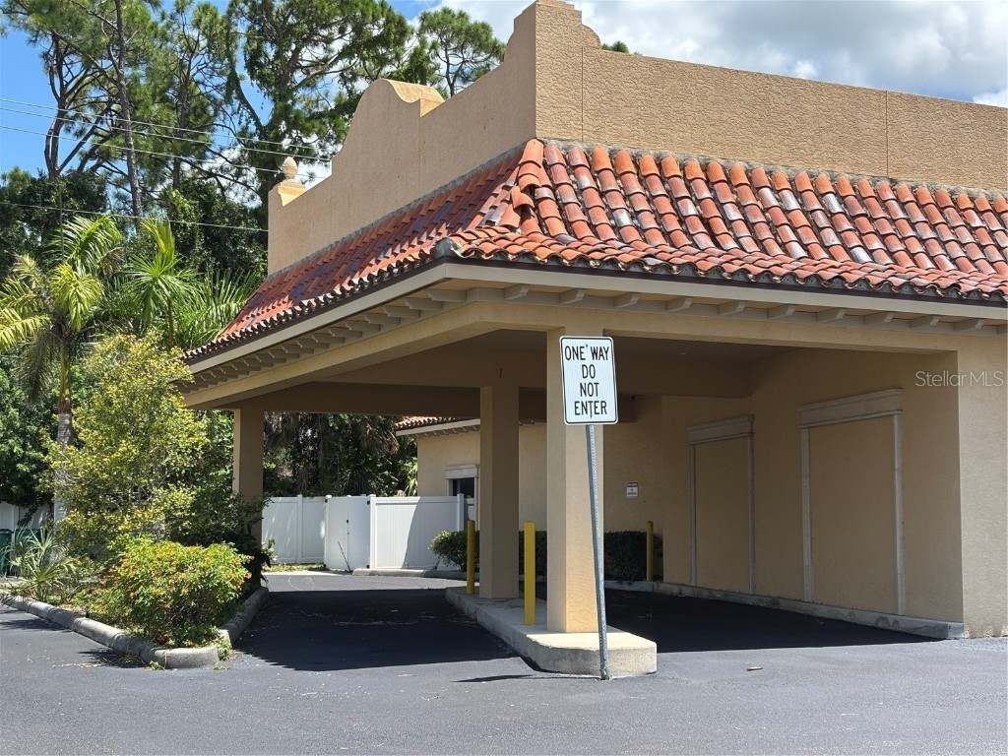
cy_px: 378
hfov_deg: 36.8
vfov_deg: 28.0
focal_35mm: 52
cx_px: 504
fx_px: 1514
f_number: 1.6
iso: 32
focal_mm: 5.96
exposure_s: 1/1458
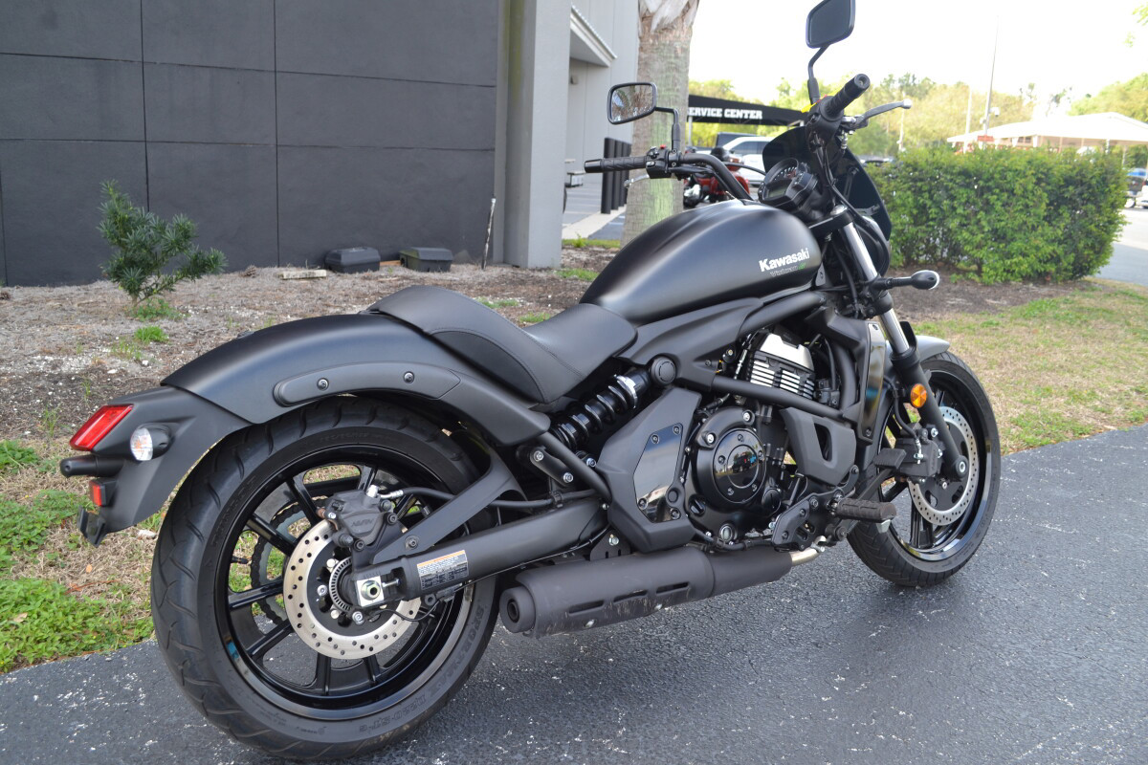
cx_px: 574
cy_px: 382
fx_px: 1052
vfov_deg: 40.0
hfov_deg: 57.2
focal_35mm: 33
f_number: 5.6
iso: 200
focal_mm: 22
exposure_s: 1/125
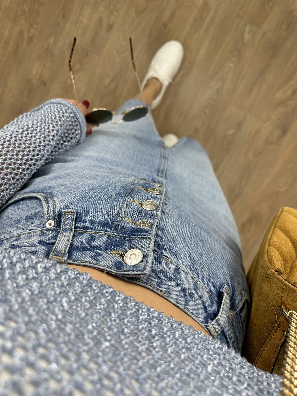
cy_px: 198
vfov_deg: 71.6
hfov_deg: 56.8
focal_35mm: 24
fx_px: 275
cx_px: 148
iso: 50
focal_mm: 6.86
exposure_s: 1/119
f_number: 1.78
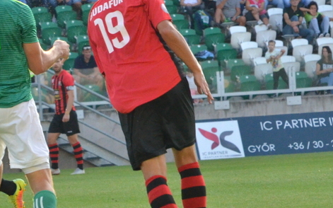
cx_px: -17
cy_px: 44
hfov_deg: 4.7
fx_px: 4092
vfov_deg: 2.9
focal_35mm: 451
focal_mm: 116
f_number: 9
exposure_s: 1/1250
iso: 2200
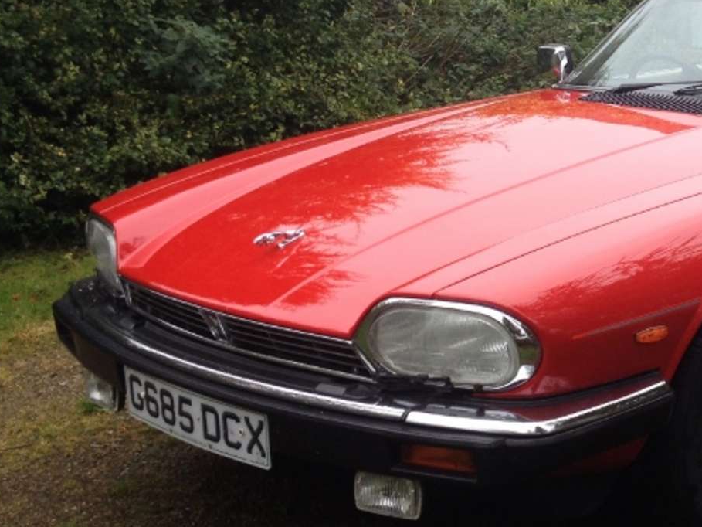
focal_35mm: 77
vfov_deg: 19.1
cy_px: 179
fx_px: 1562
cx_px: 712
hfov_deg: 24.1
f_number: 2.4
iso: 50
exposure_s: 1/194
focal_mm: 4.28
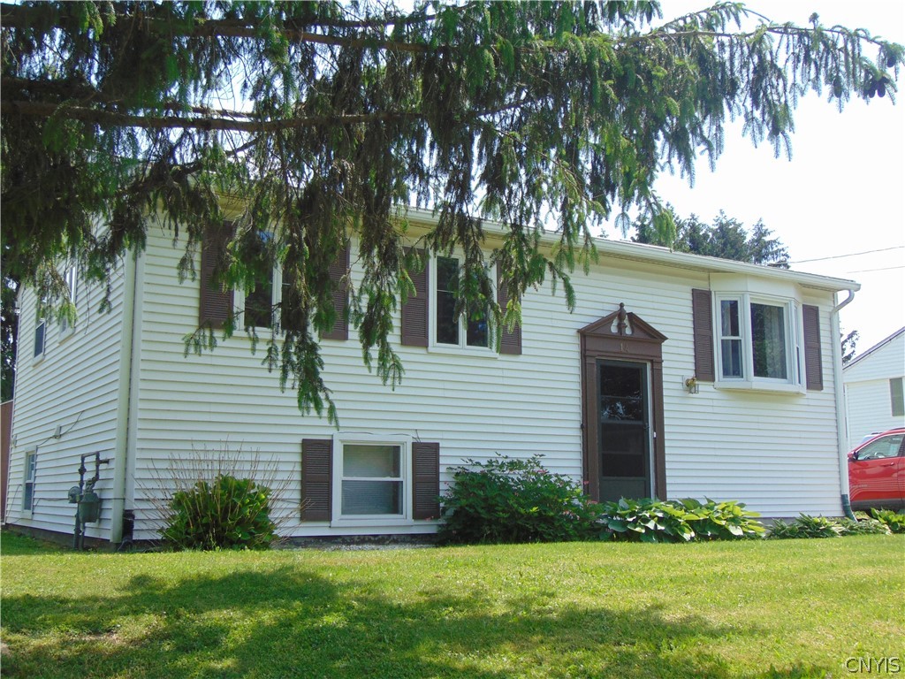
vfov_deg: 36.8
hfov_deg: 47.9
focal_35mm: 39
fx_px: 1020
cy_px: 340
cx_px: 452
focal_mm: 6.9
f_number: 3.3
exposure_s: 1/500
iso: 80
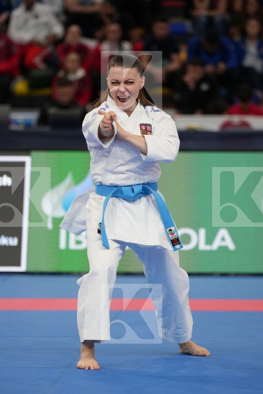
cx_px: 132
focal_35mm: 255
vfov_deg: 8.1
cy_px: 197
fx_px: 2794
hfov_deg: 5.4
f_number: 2.8
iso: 1000
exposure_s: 1/500
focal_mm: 170
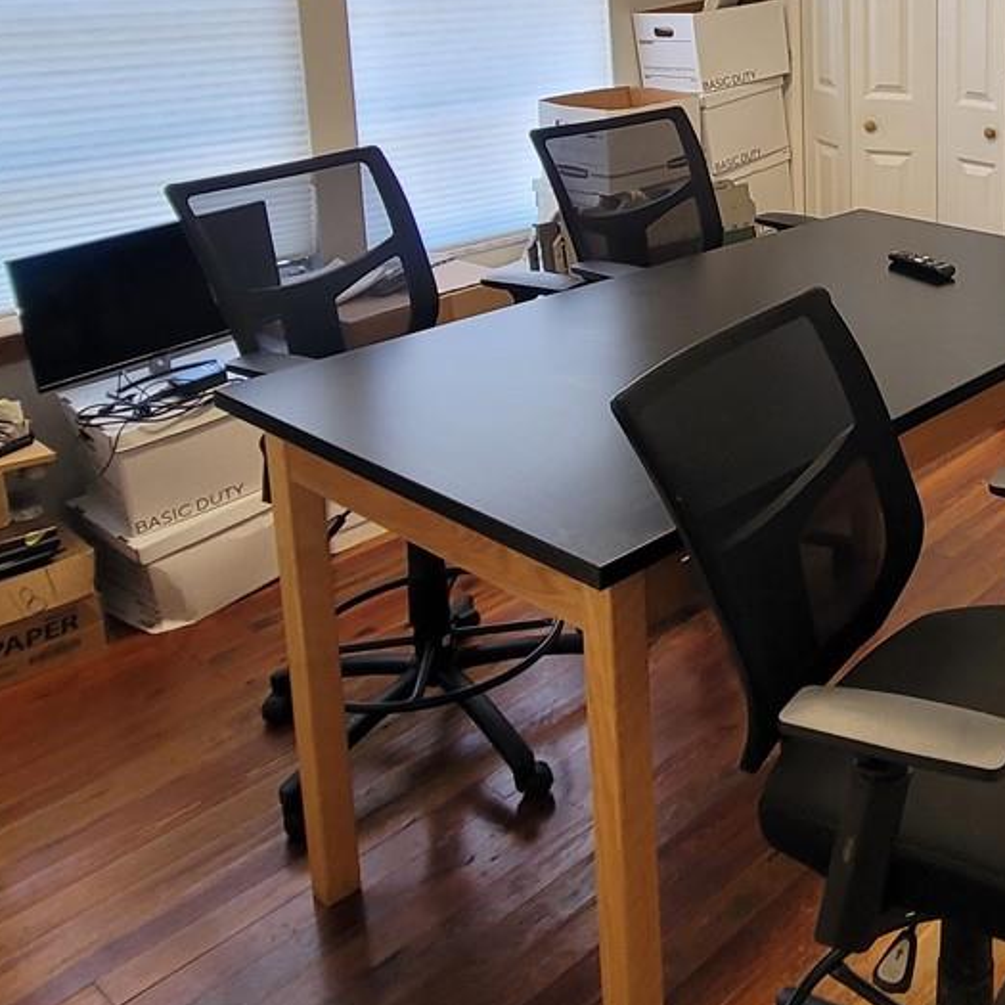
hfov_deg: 41.3
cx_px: 997
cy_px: 145
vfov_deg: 44.0
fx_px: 1150
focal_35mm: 35
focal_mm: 2.2
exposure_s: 1/60
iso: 80
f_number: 2.2
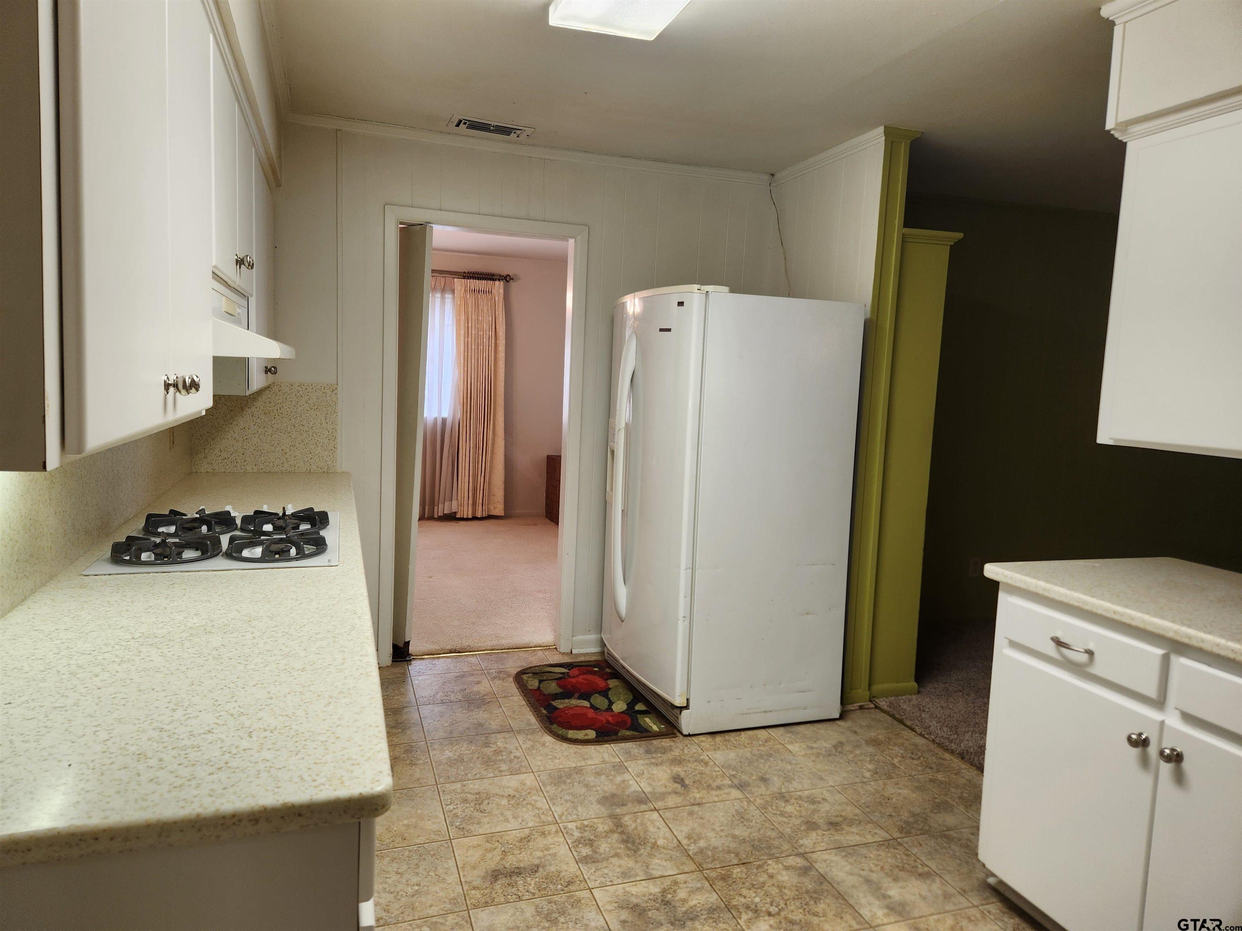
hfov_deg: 73.9
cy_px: 466
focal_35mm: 23
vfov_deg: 58.9
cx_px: 621
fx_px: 825
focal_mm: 5.4
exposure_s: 1/120
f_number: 1.8
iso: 64
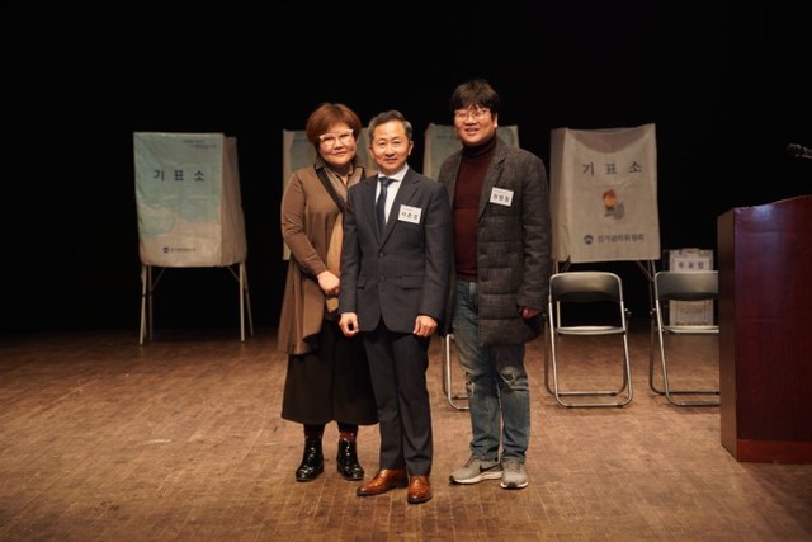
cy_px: 271
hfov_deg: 34.5
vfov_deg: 23.4
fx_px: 1308
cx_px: 406
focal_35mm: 58
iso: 100
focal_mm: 58
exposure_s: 1/60
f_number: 3.2
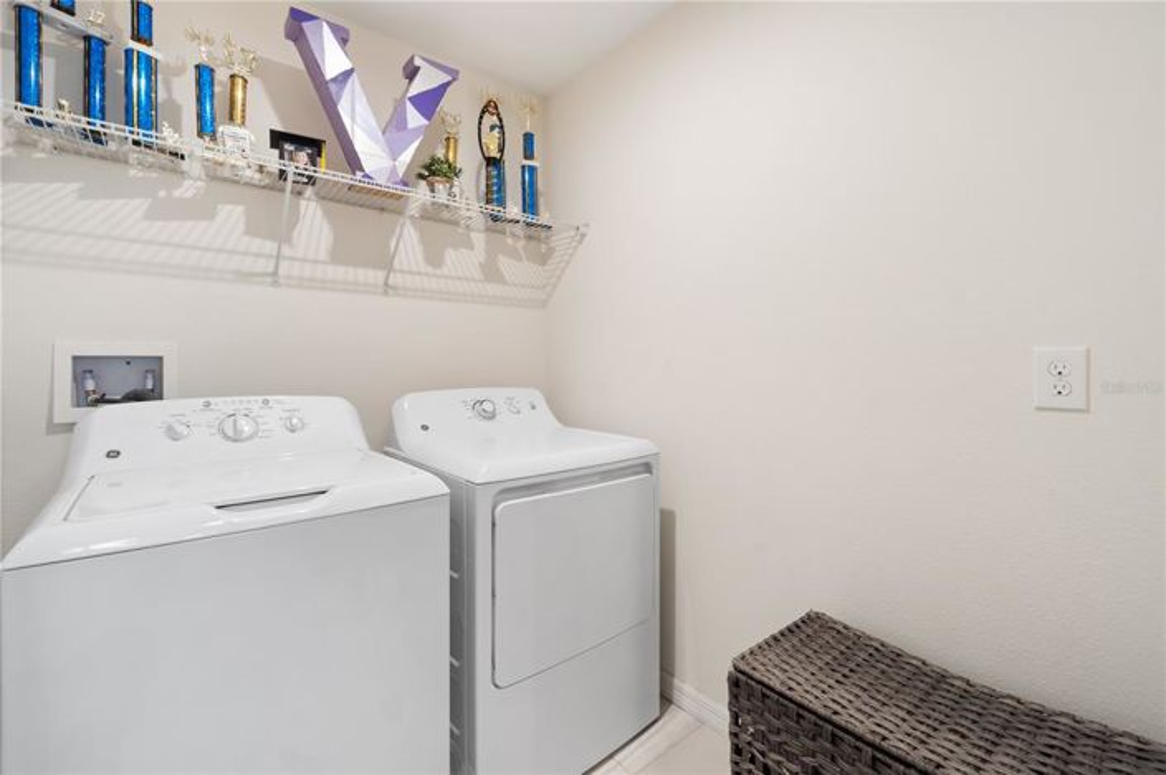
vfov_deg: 77.2
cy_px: 388
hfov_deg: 100.4
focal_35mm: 15
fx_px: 485
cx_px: 583
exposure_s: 1
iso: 100
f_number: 8
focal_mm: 10
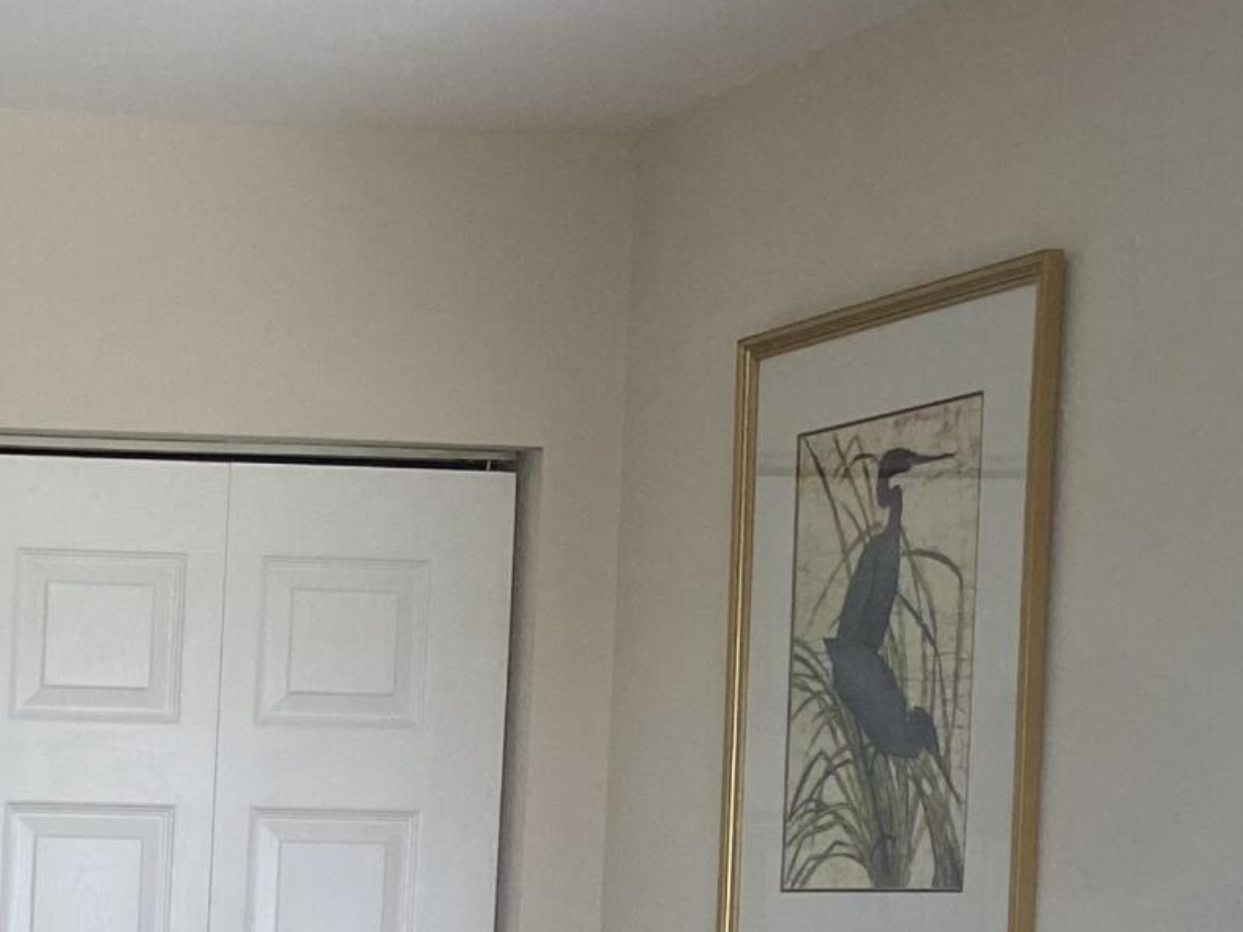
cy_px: 1247
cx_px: -603
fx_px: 3555
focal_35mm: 99
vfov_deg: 14.3
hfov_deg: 17.8
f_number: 1.8
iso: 125
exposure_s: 1/60
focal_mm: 4.25
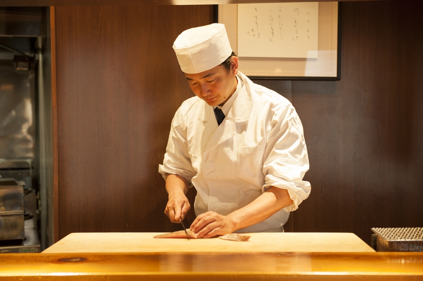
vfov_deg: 21.9
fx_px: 728
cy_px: 140
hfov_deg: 32.4
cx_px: 212
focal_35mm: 62
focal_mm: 62
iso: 1000
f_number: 3.5
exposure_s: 1/100
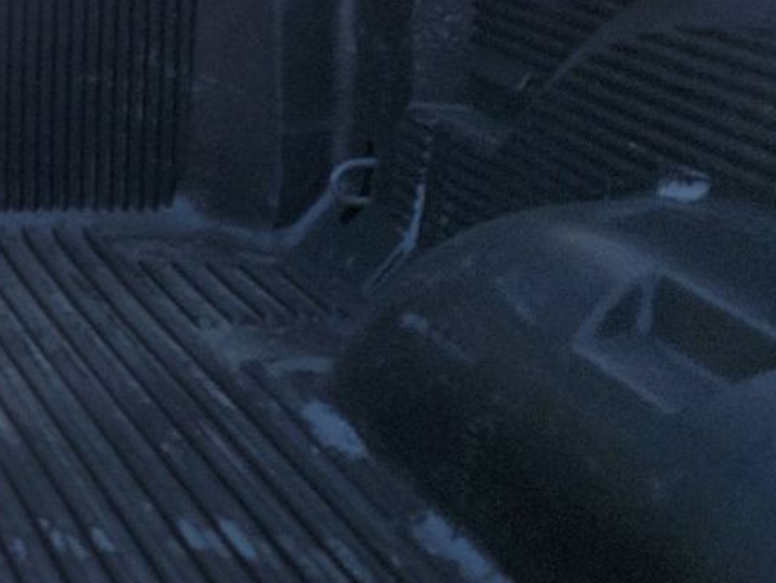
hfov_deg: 18.4
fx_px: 1997
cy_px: 5
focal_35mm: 89
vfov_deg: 16.3
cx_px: -515
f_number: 1.8
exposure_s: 1/261
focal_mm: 6.7
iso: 50
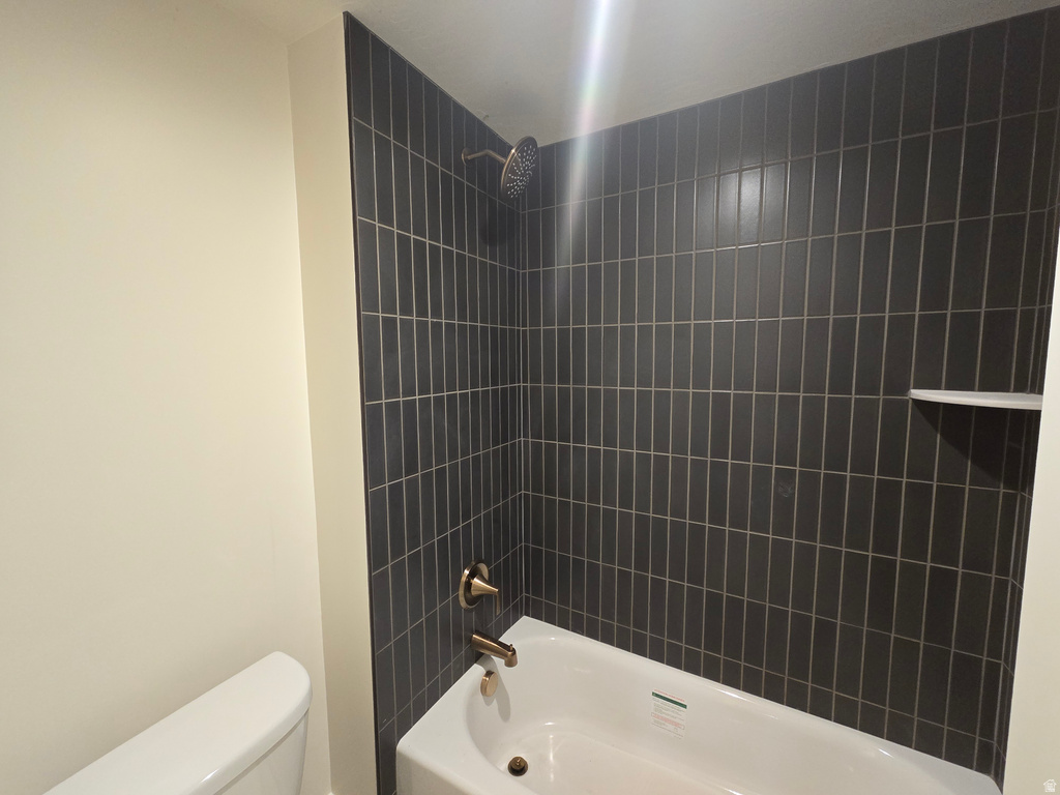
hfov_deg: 106.2
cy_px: 398
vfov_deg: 89.9
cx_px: 530
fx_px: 398
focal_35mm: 13
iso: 500
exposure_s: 1/60
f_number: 2.2
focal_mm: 2.2
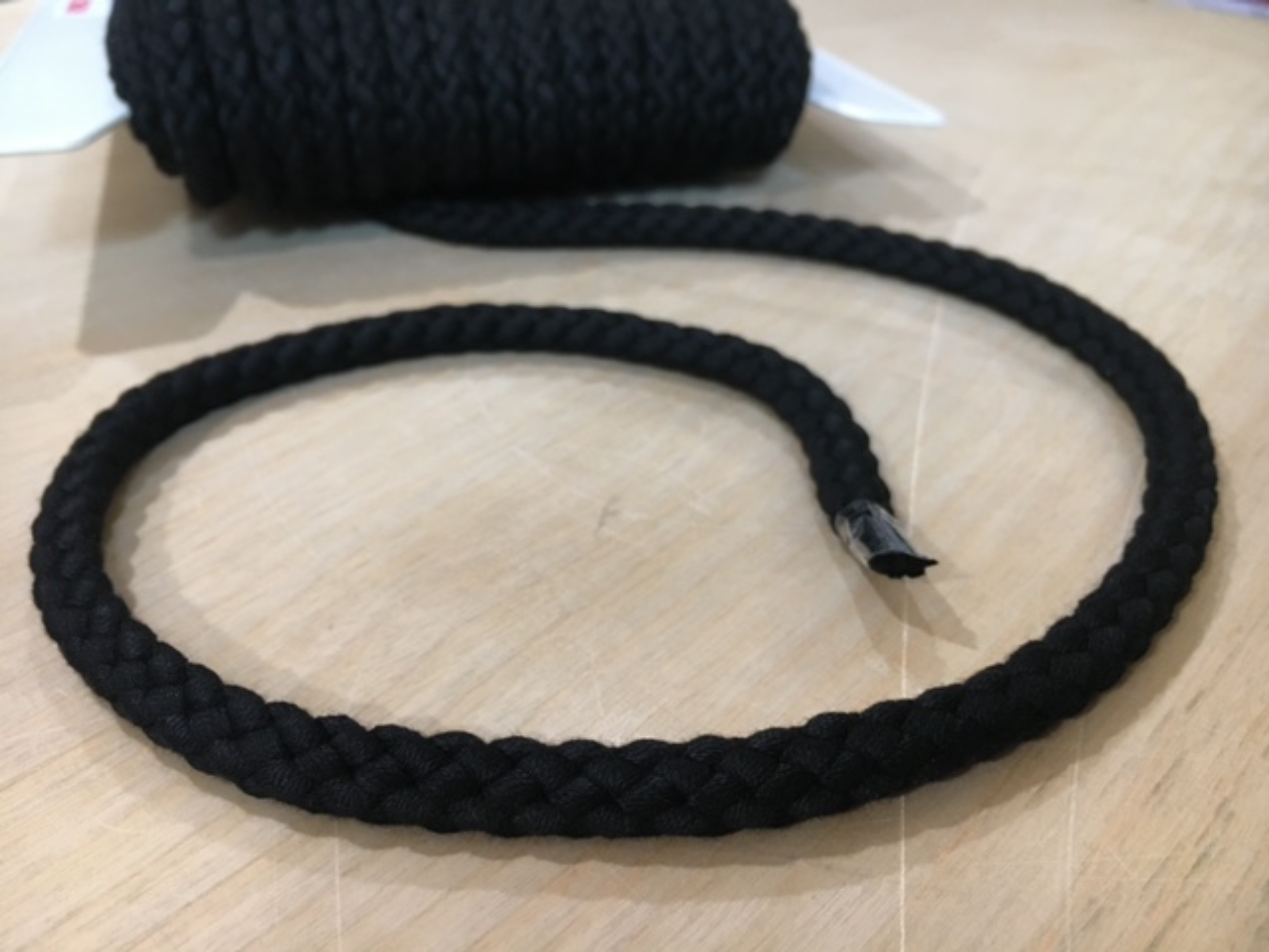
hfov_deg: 61.7
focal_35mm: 29
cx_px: 634
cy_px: 476
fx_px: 1063
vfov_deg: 48.2
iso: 160
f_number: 2.2
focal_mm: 4.15
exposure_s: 1/33
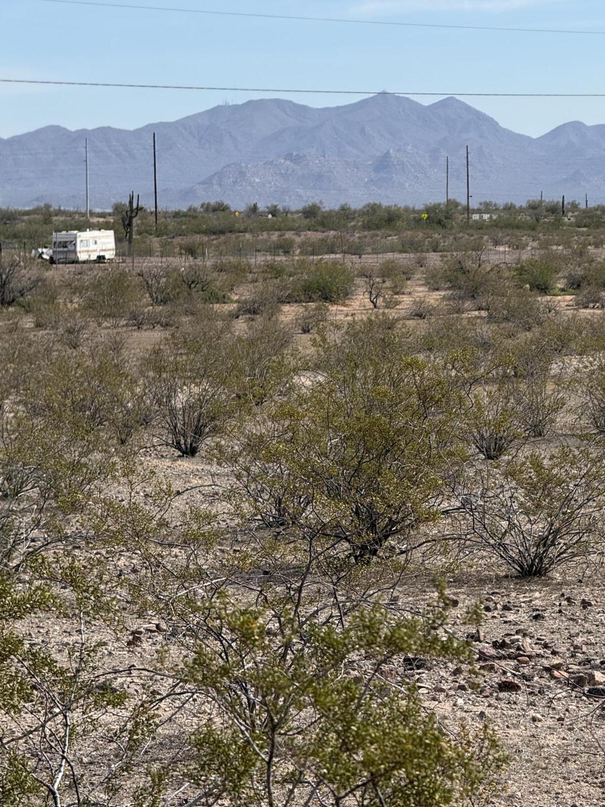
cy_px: 458
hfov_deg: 10.0
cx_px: 363
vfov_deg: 13.3
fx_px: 3450
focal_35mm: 148
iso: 50
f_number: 2.8
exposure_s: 1/1650
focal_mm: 15.66
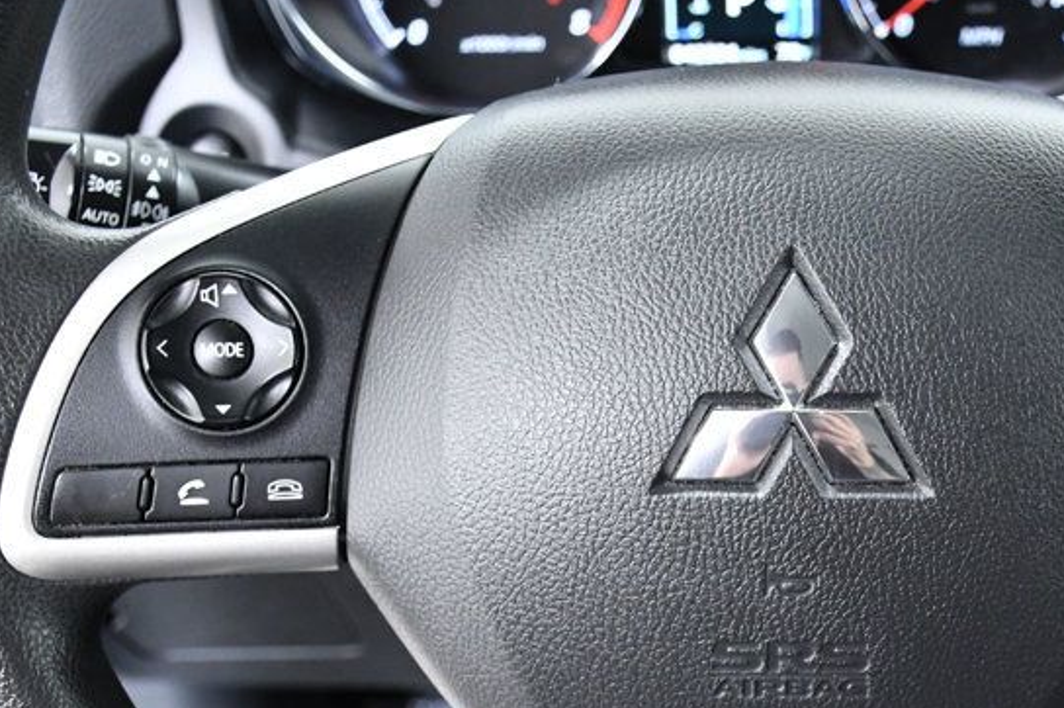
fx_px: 1890
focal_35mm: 64
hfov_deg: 30.9
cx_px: 800
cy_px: 647
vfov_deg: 20.7
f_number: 4.5
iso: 2500
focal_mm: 23
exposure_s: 1/80
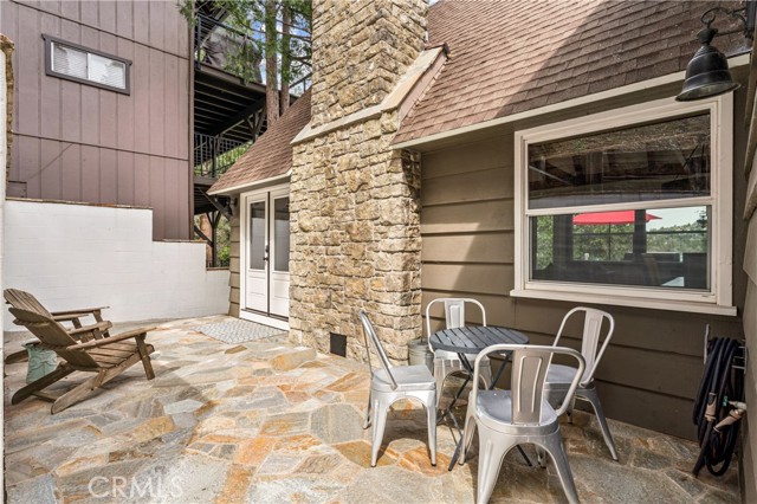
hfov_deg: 92.0
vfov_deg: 69.1
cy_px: 252
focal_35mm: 17
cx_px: 378
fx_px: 366
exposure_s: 1/13
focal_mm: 17.4
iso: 100
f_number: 22
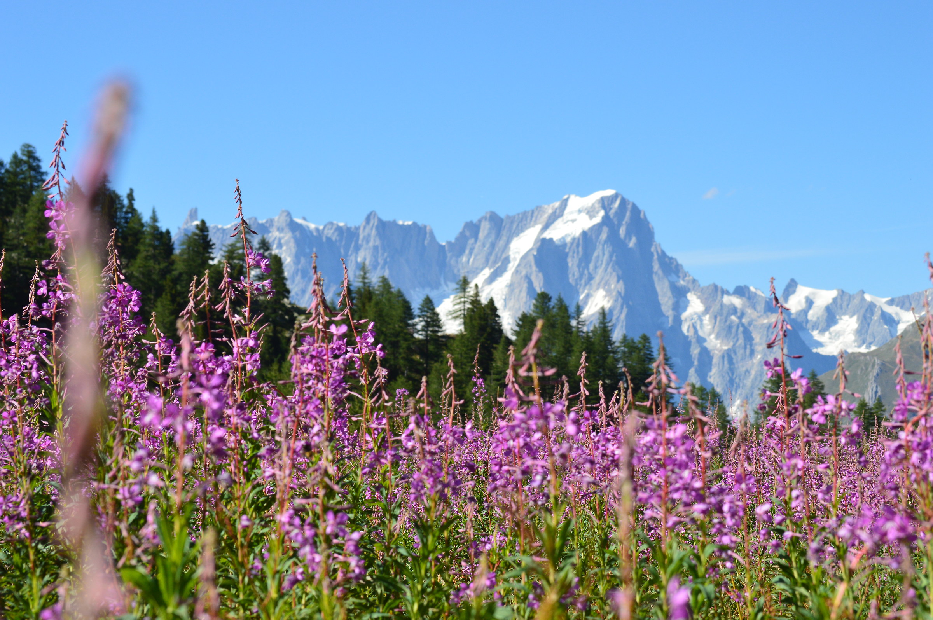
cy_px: 310
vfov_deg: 16.5
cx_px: 466
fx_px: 2136
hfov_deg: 24.6
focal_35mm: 82
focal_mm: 55
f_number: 11
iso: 400
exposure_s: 1/400
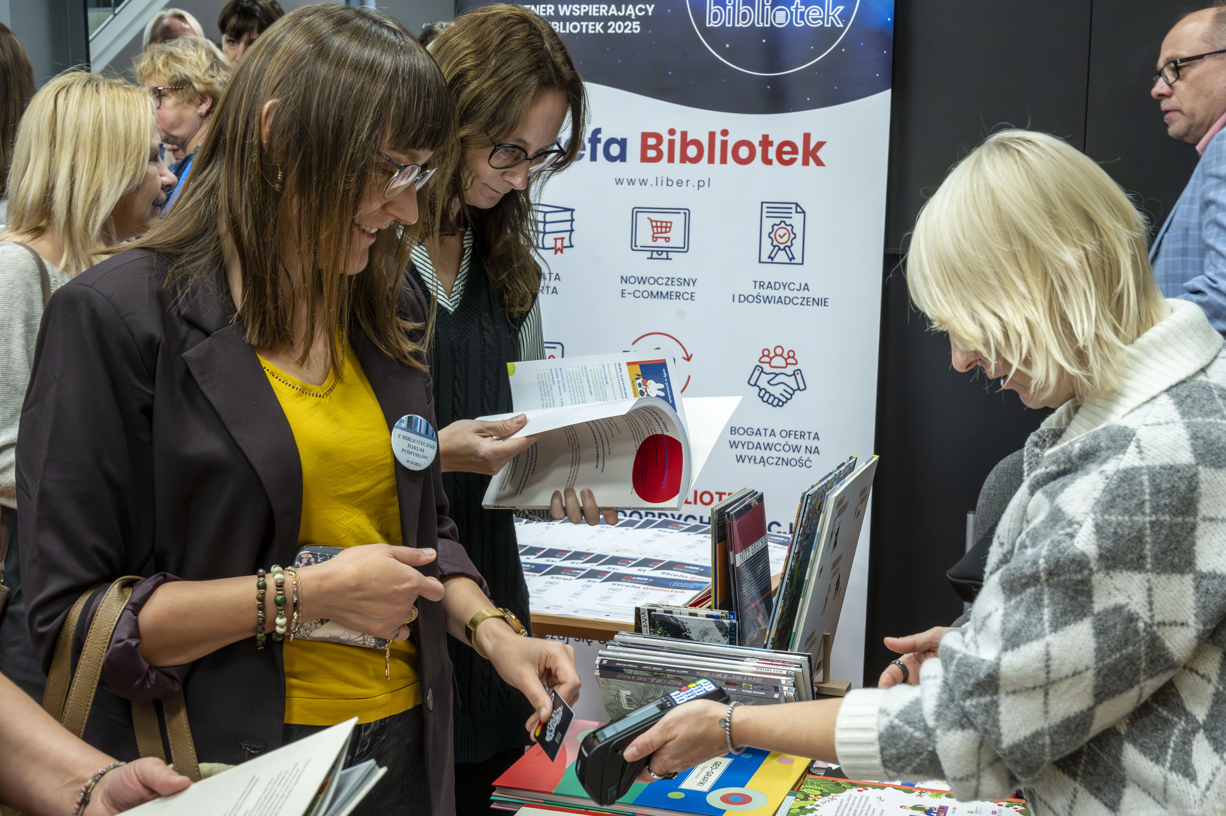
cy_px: 408
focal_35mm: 52
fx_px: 1770
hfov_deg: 38.2
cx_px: 613
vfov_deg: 26.0
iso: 5000
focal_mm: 52
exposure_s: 1/100
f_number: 10
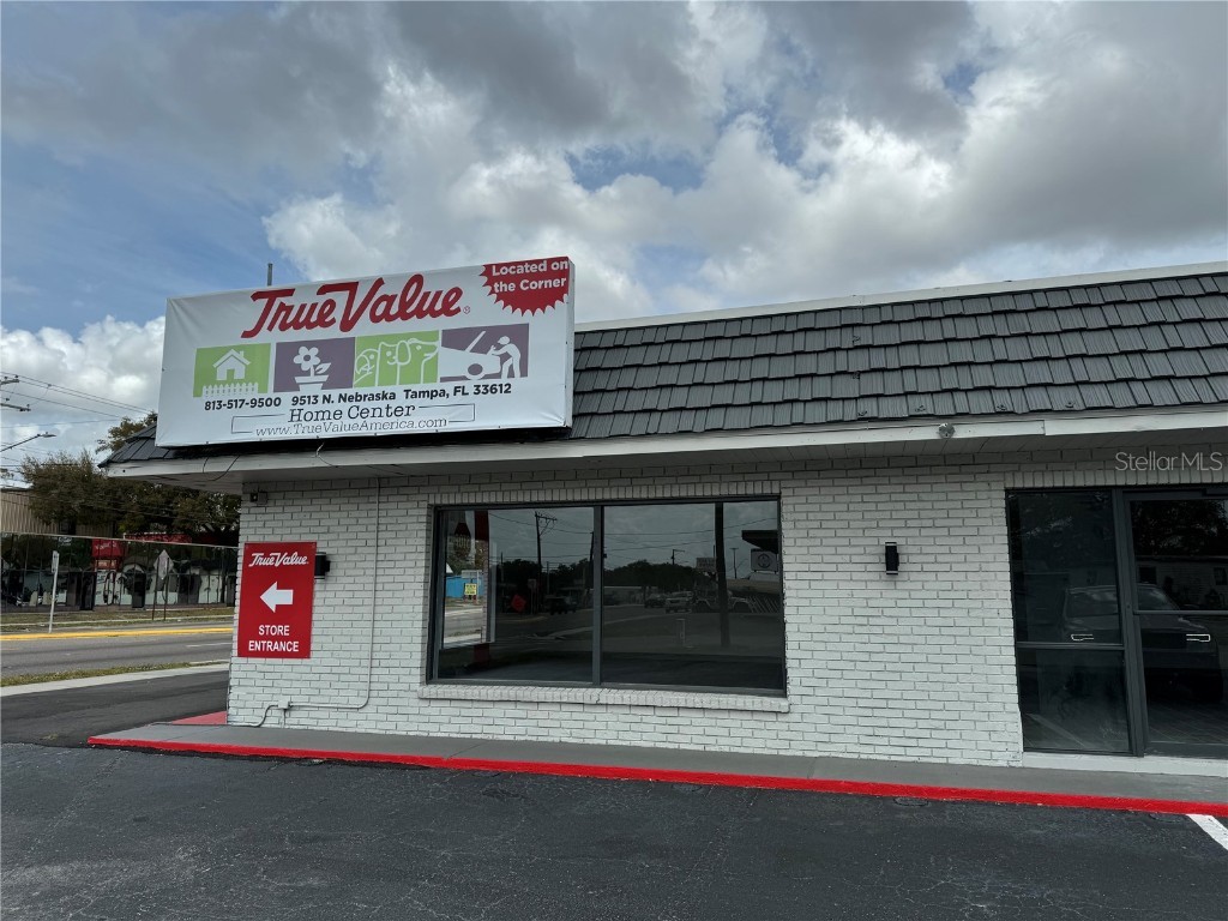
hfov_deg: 71.6
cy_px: 460
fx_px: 851
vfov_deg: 56.8
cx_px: 614
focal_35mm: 24
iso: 80
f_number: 1.78
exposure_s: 1/7937
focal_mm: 6.86
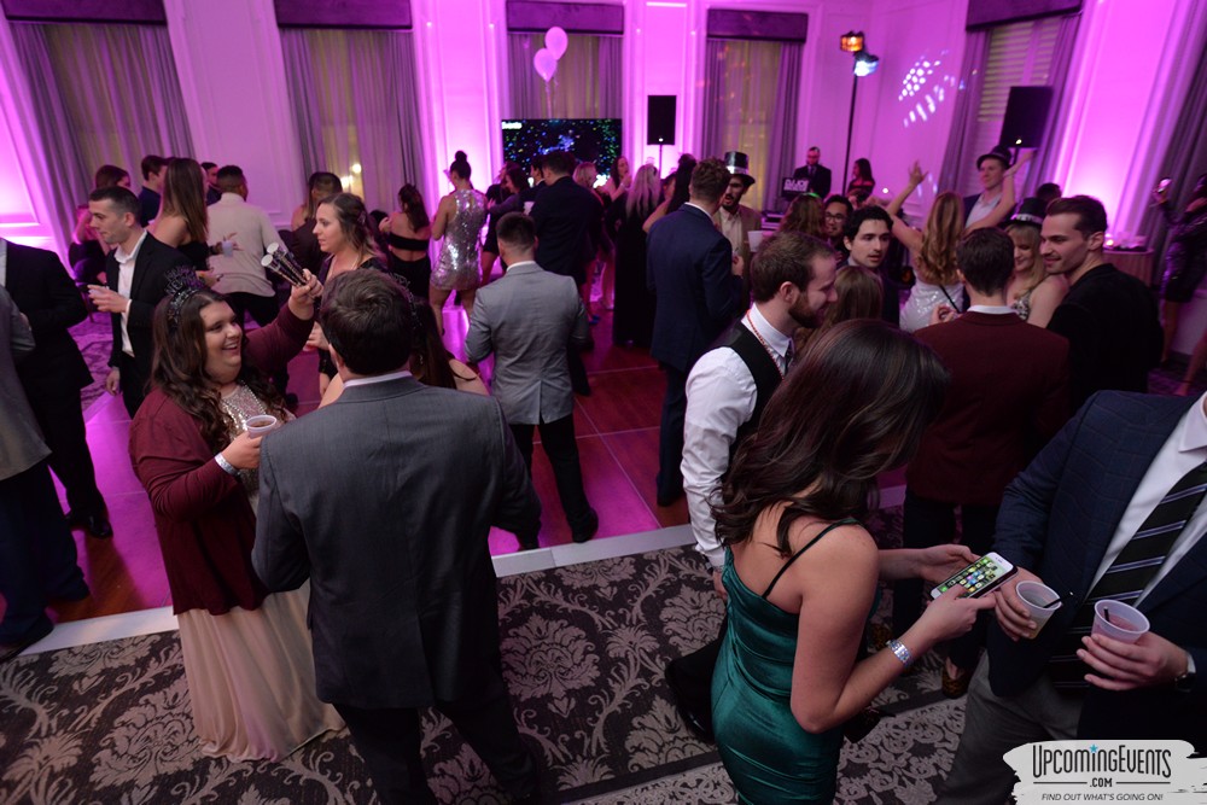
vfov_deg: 61.9
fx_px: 671
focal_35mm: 20
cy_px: 402
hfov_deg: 84.0
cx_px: 604
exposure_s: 1/40
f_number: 3.5
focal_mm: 20
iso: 2000
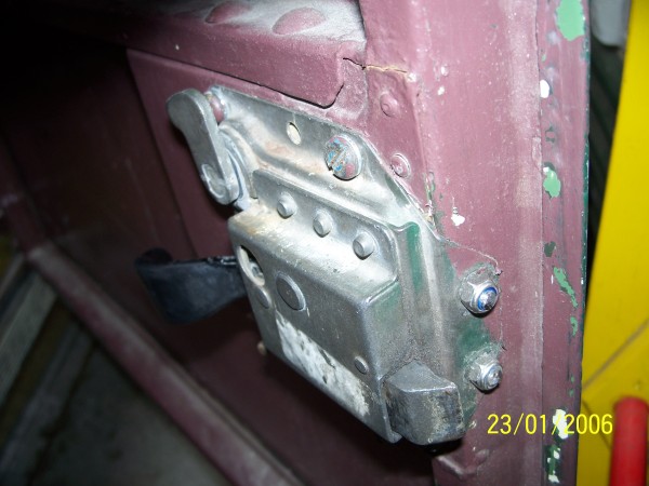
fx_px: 694
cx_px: 324
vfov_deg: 38.7
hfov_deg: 50.1
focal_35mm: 37
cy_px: 243
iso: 80
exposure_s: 1/60
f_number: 2.8
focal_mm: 7.8
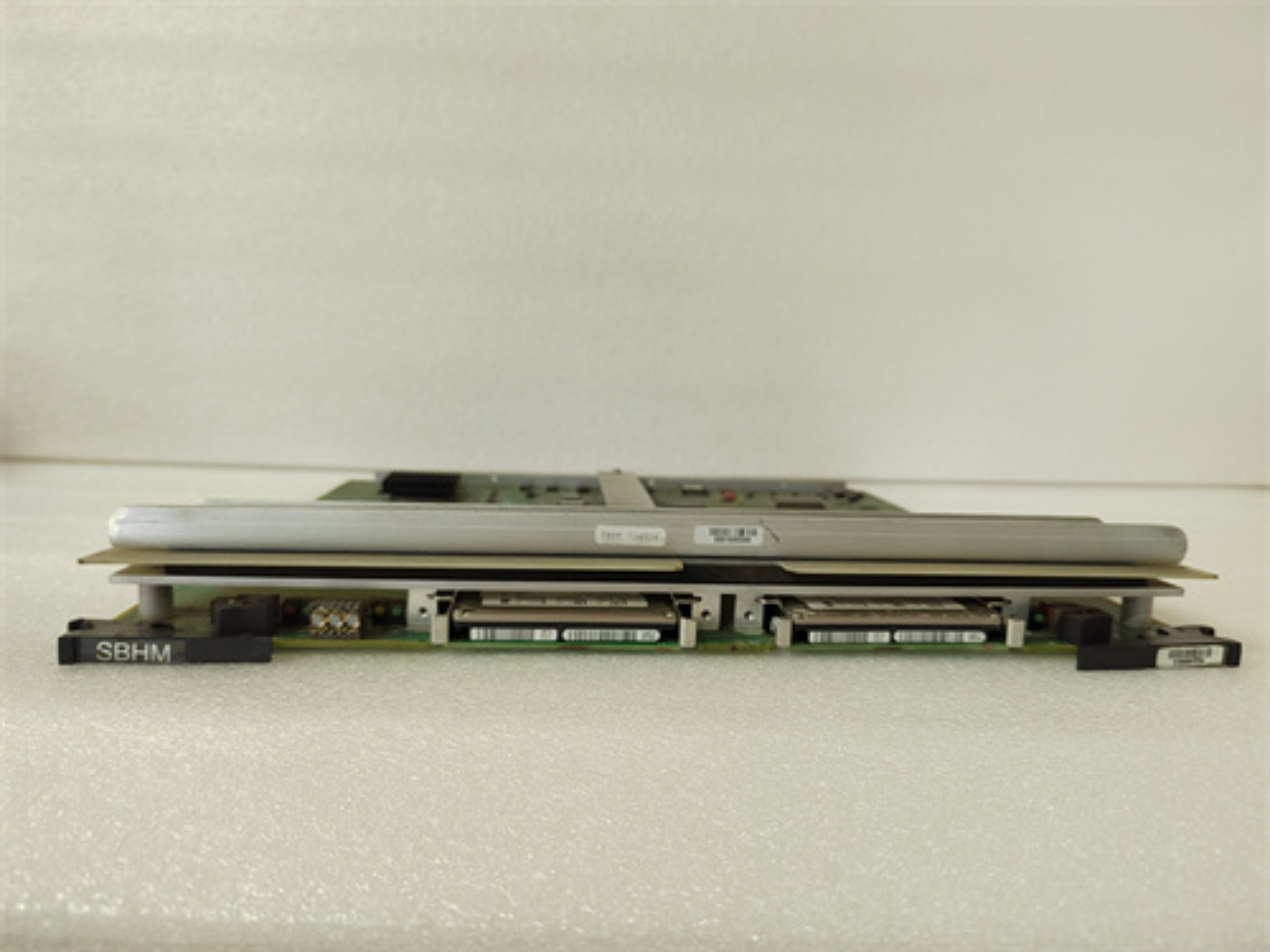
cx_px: 635
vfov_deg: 58.9
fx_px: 844
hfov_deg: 73.9
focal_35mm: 23
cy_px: 476
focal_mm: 5.52
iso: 2113
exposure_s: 1/100
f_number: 1.9
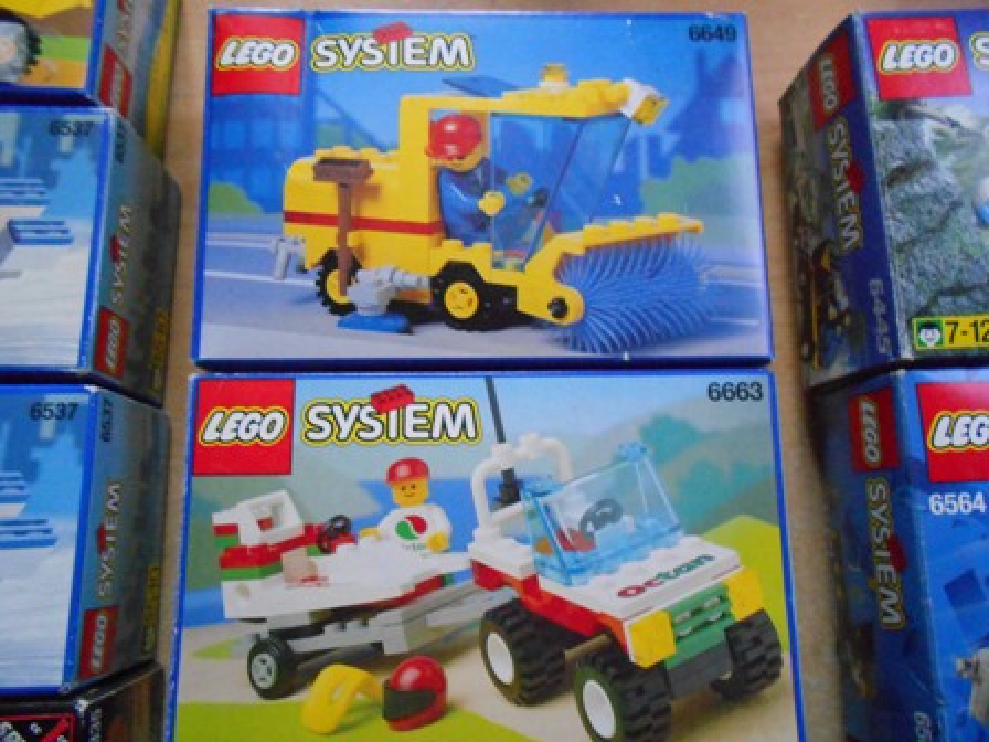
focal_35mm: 26
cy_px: 371
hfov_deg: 67.3
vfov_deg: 53.1
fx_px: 743
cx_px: 494
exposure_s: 1/6
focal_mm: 4.6
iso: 800
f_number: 3.2
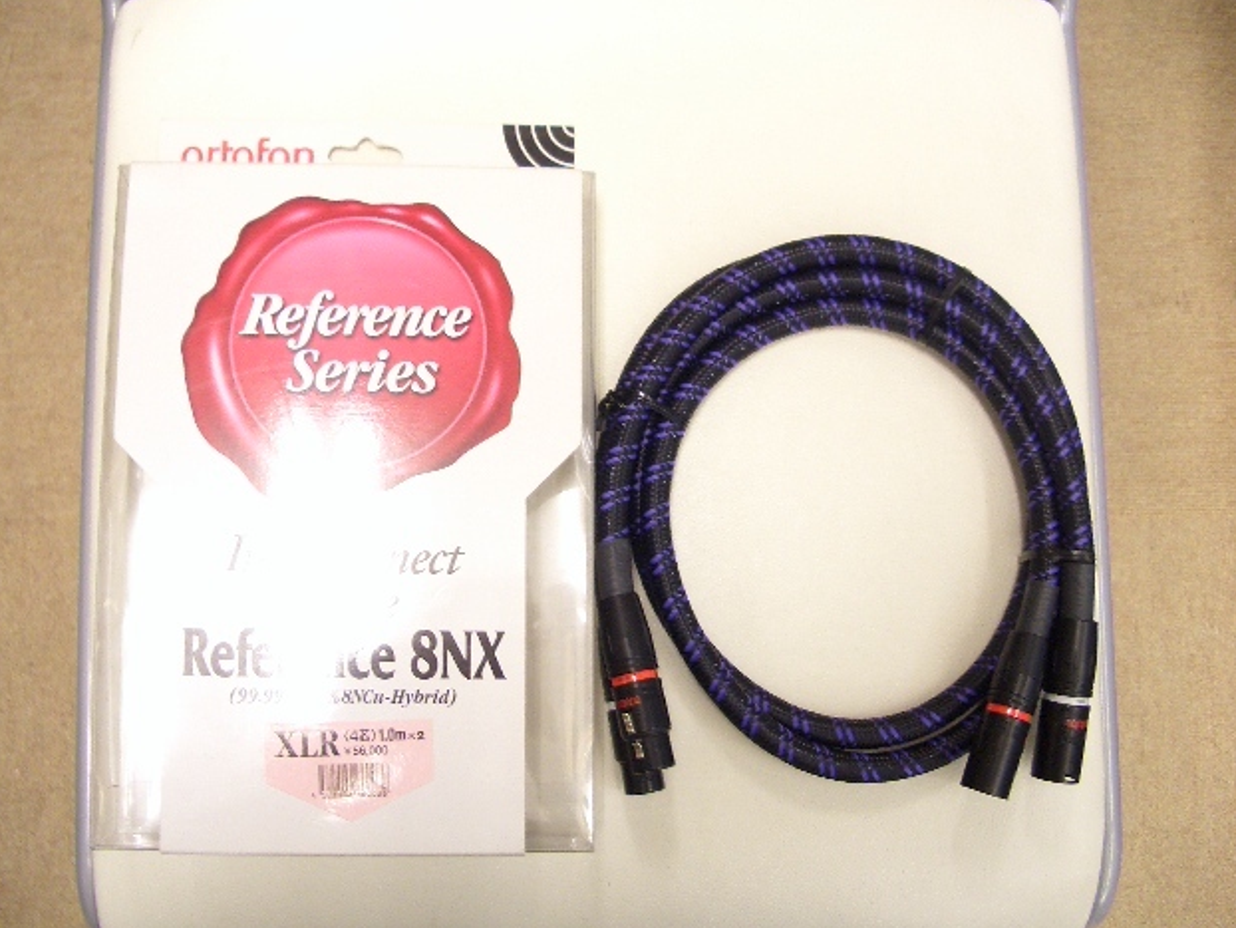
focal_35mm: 36
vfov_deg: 39.7
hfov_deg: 51.3
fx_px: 1286
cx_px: 622
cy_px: 463
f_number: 2.6
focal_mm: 5.8
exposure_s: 1/8
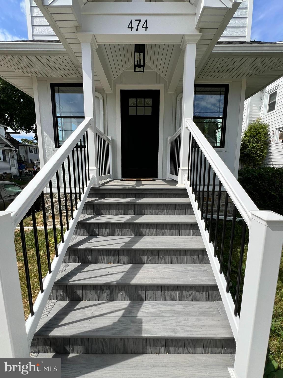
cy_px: 189
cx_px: 142
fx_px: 142
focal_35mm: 13
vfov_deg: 106.2
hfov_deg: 89.9
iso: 32
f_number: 1.8
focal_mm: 1.57
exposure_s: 1/935
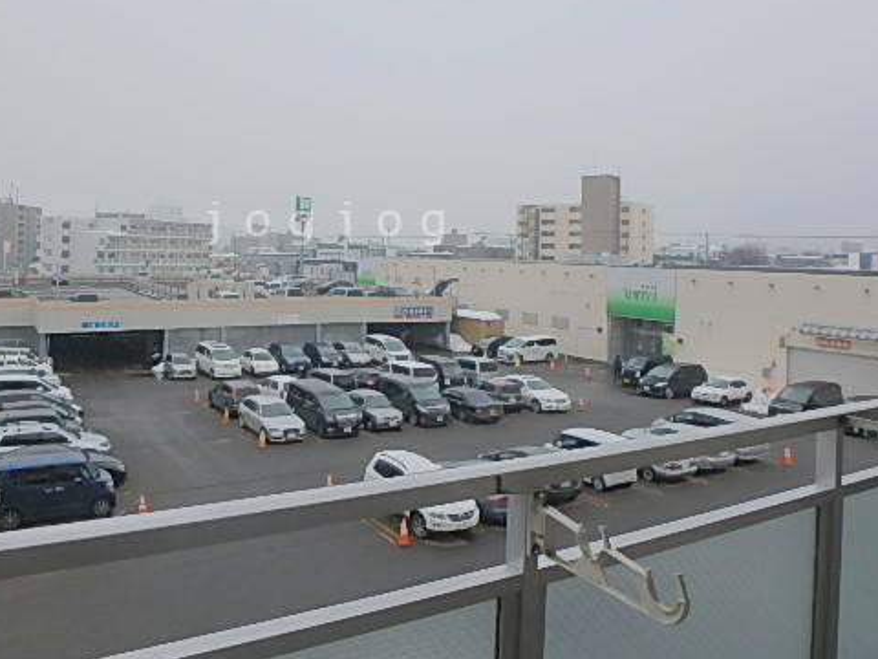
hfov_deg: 62.6
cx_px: 329
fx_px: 710
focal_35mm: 28
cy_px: 223
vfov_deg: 49.0
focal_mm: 3.7
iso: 125
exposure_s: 1/1000
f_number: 3.5
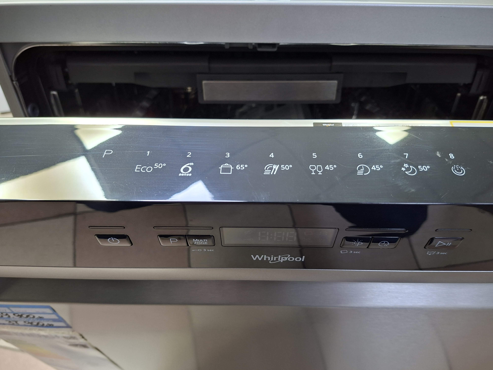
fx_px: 328
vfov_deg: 58.9
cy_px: 185
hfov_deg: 73.9
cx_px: 246
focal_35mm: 23
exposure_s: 1/33
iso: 320
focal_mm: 5.54
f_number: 1.8
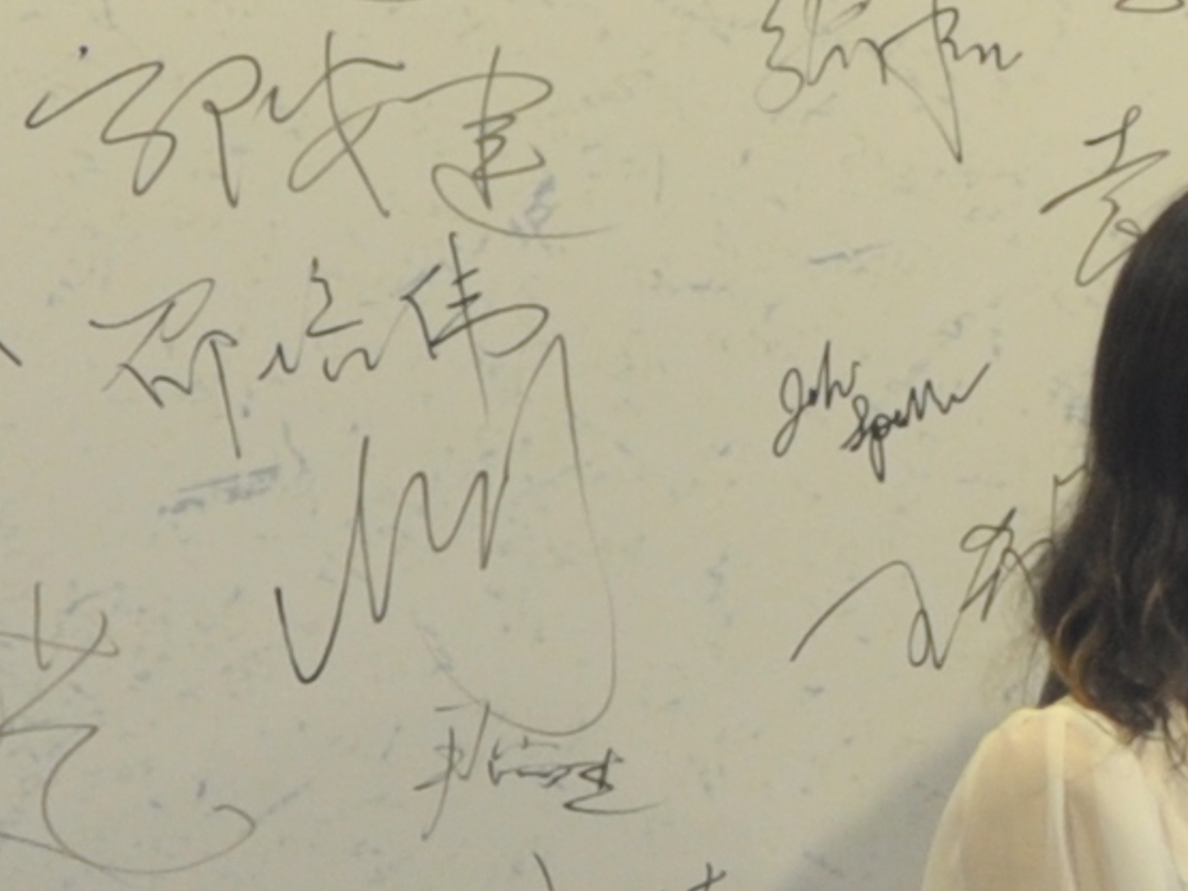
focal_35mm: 245
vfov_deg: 6.1
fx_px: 8406
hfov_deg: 8.0
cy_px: 628
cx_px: 1620
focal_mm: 22
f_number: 3.8
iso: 320
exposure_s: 1/80
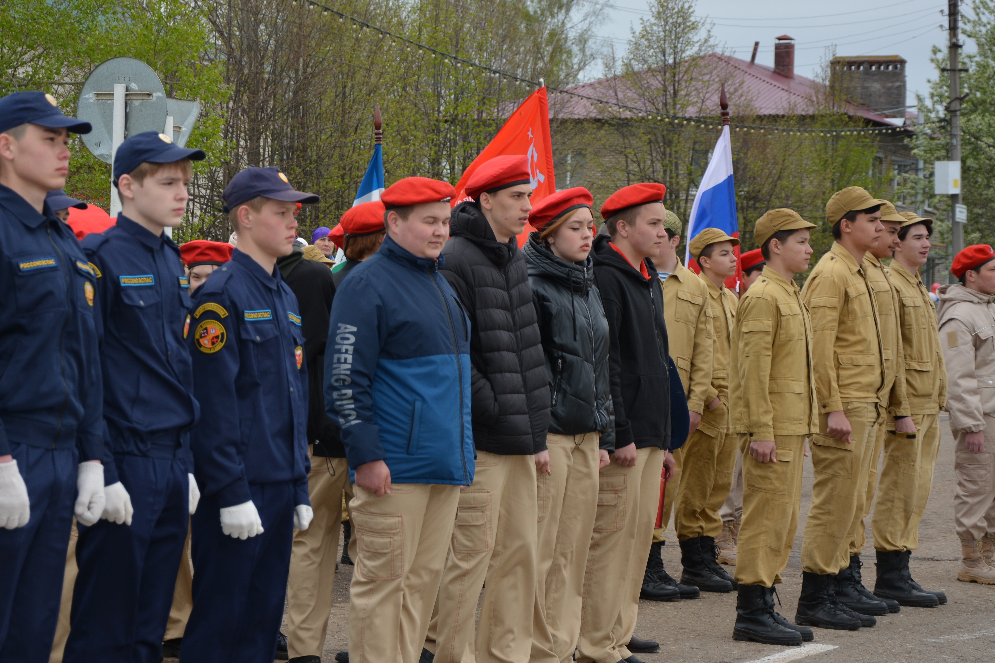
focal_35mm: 107
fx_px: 2957
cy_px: 270
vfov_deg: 12.8
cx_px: 323
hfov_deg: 19.0
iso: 125
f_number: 5
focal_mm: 52
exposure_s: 1/200
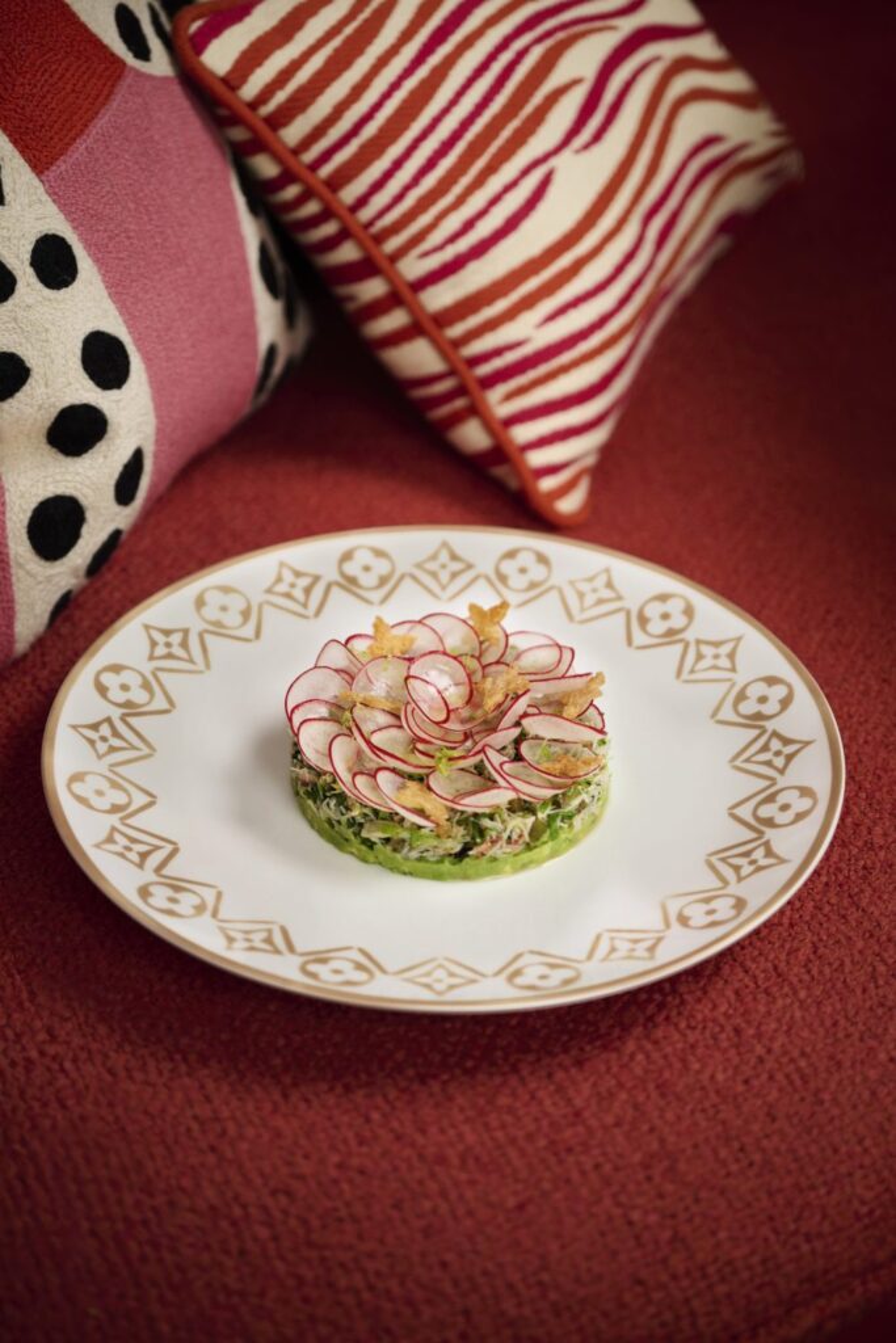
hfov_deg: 27.0
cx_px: 448
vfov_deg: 39.6
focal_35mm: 50
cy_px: 672
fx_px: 1866
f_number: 3.2
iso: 100
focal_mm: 50
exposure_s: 1/160
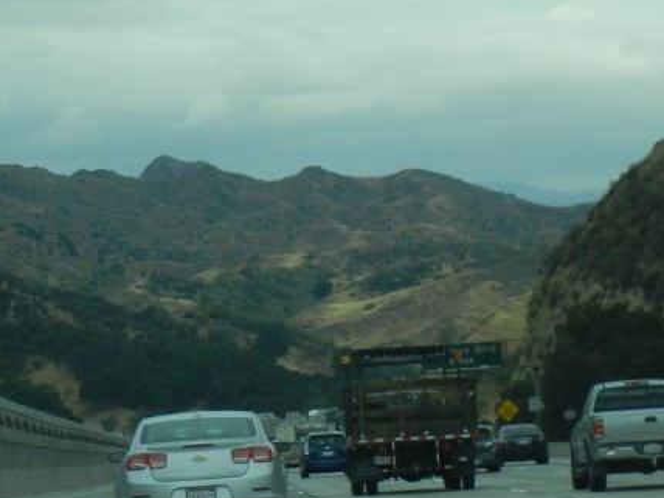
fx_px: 4086
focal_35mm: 213
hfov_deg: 9.3
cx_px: 520
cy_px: 169
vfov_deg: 7.0
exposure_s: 1/726
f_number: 4.4
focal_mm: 16
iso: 160
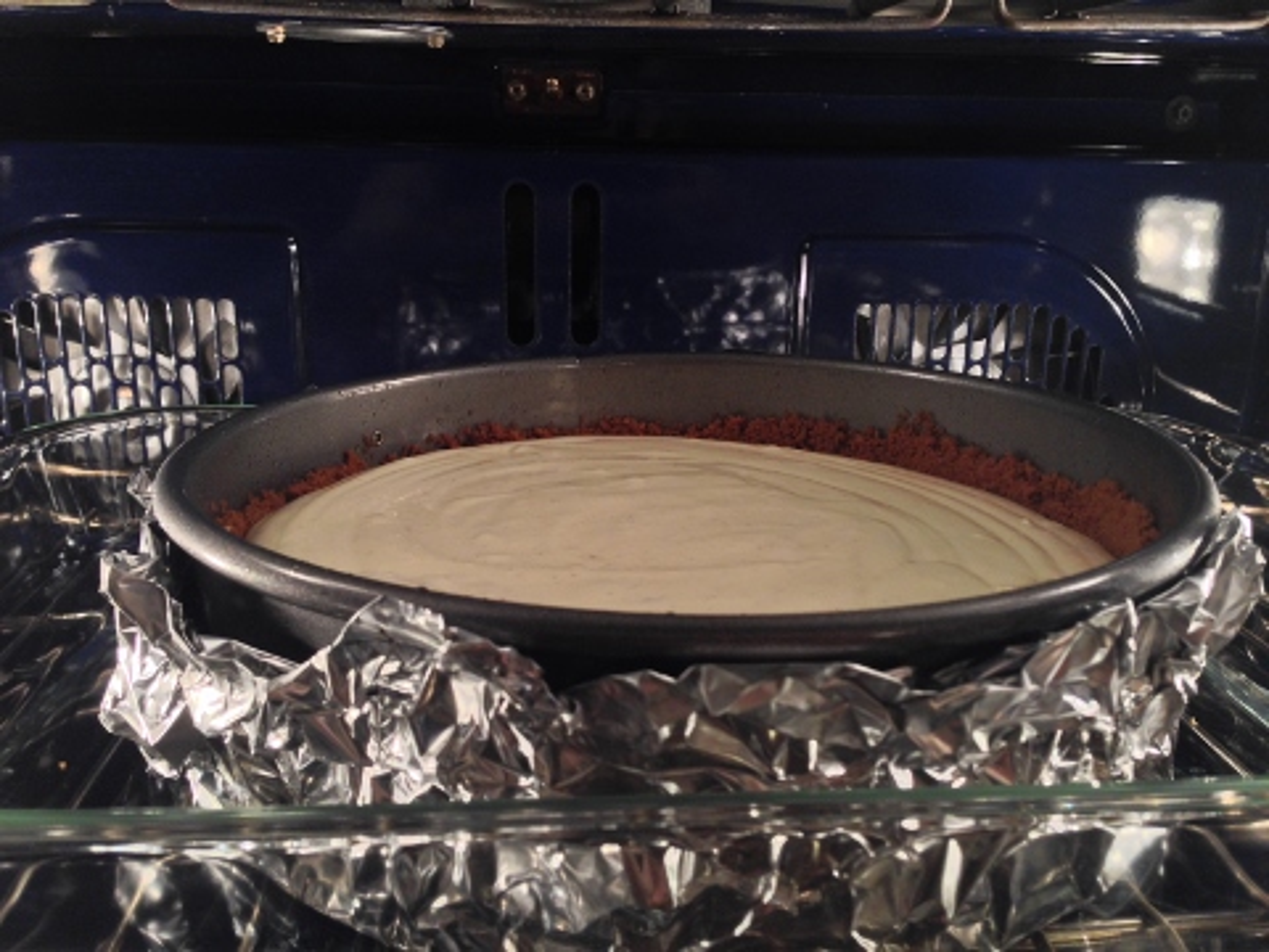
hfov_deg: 55.4
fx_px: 1210
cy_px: 476
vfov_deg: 42.9
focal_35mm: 33
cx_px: 634
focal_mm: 4.12
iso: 50
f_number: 2.4
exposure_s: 1/30
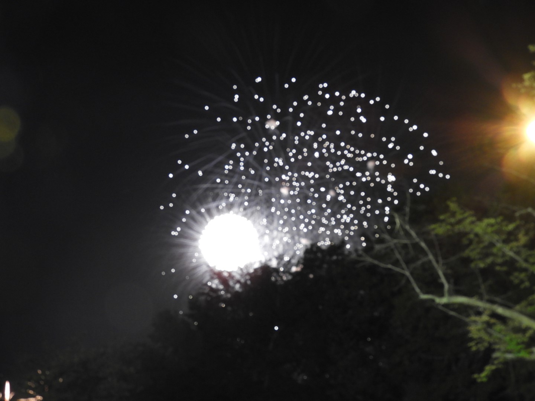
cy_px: 200
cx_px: 268
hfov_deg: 32.2
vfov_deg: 24.4
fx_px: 927
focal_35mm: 60
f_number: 4.2
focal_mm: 10.7
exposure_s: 1/8
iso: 450
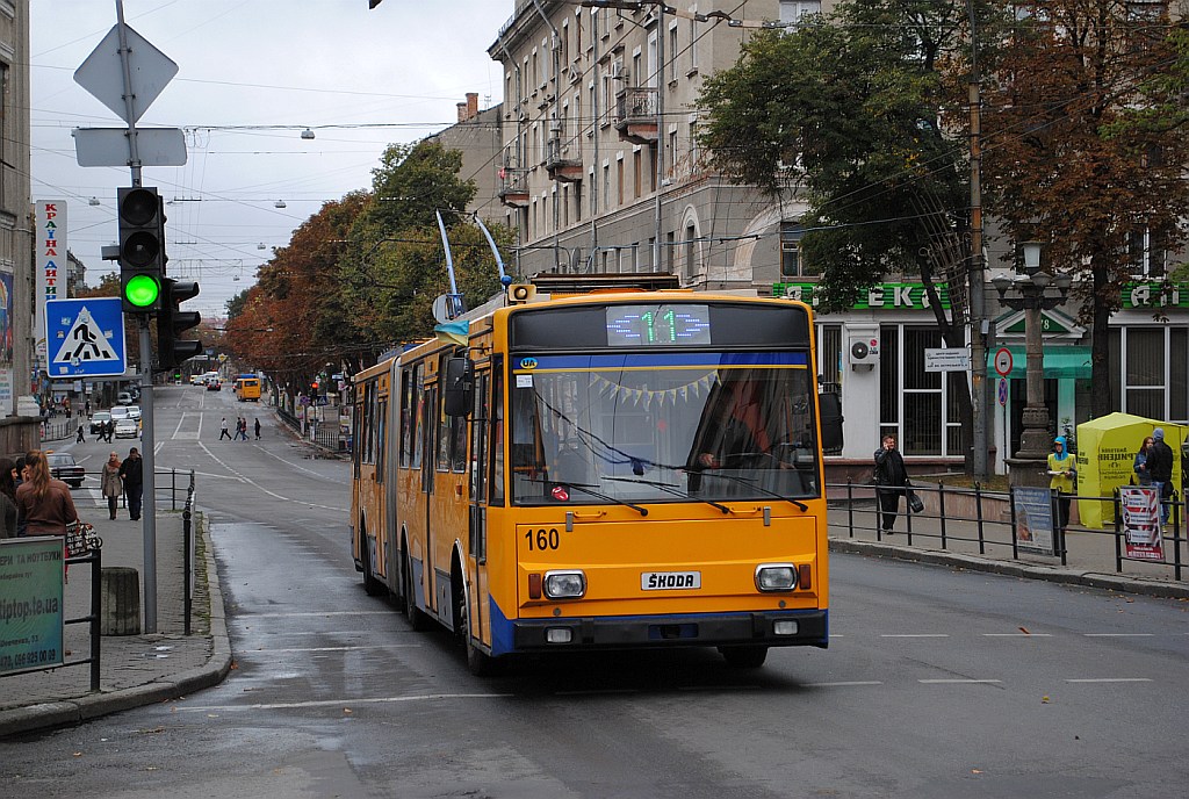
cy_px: 400
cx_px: 594
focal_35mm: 82
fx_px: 2731
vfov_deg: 16.6
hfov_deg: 24.6
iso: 180
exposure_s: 1/125
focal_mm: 55
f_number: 5.6
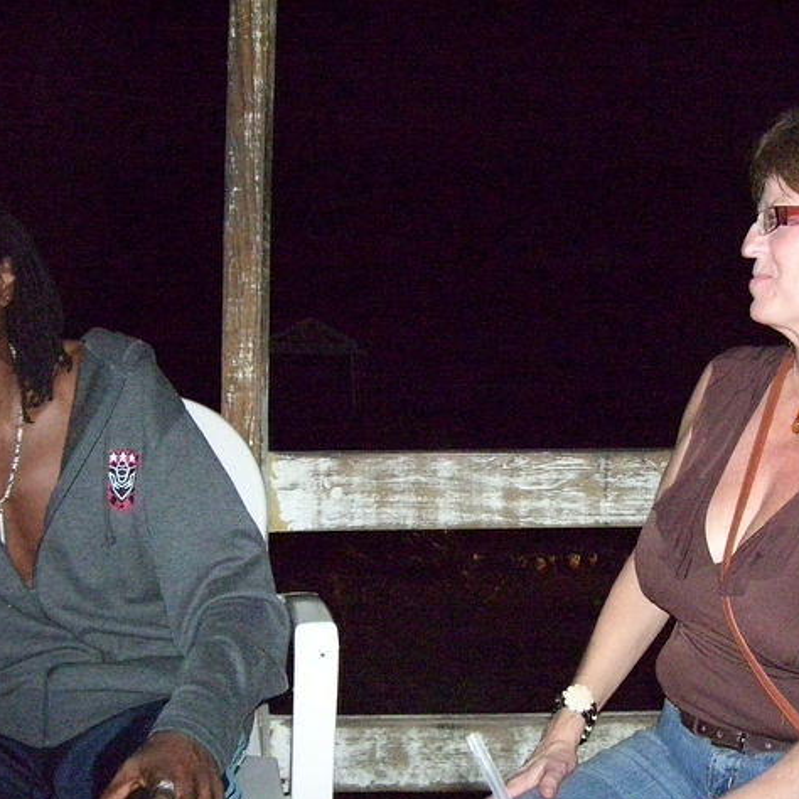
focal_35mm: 43
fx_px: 1123
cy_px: 403
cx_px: 507
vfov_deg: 39.2
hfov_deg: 38.9
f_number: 2.7
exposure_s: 1/60
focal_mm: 6
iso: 1250
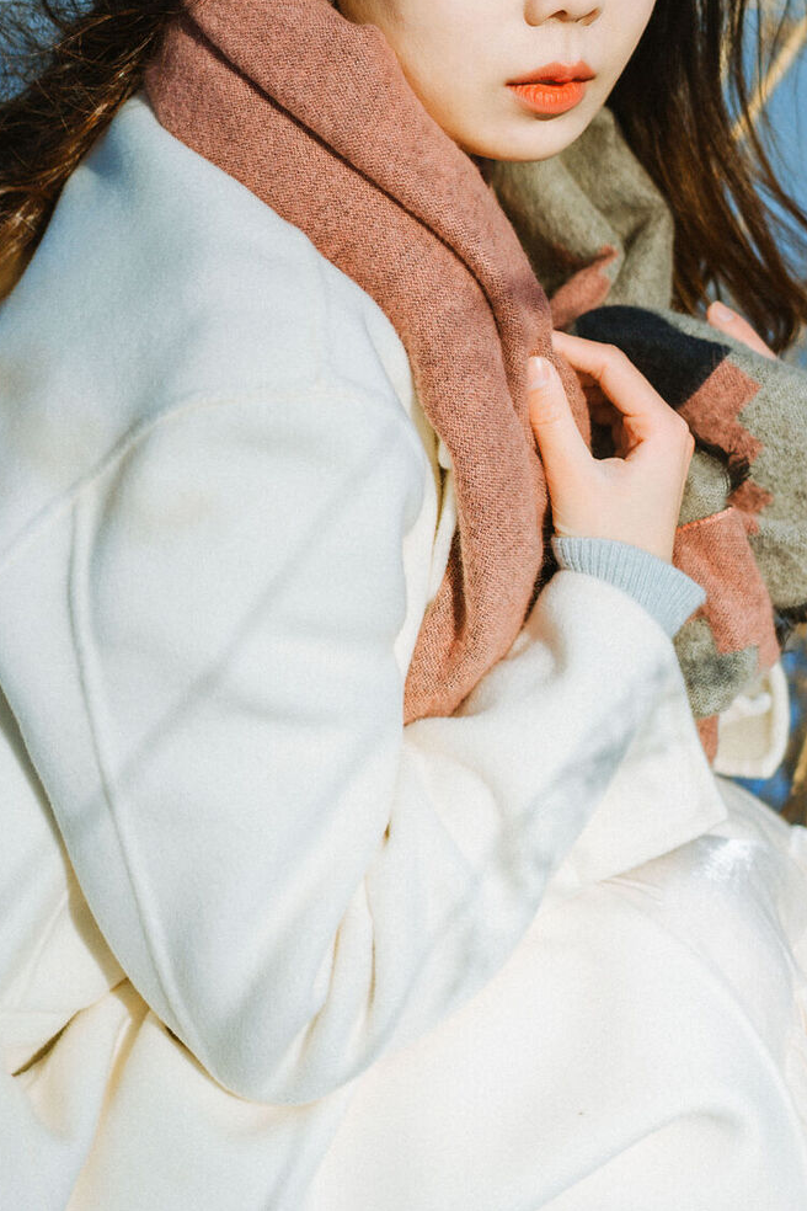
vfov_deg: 23.0
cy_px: 382
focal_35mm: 88
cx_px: 499
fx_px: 2959
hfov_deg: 15.5
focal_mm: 55
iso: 100
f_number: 2.8
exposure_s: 1/5000
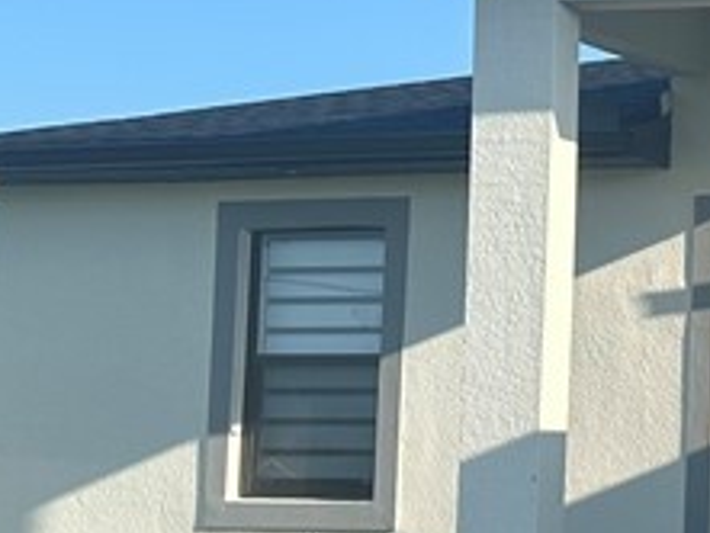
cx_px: 1221
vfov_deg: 13.3
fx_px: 2278
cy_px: 311
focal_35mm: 111
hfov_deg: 15.5
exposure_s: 1/3155
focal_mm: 6.86
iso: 80
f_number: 1.78
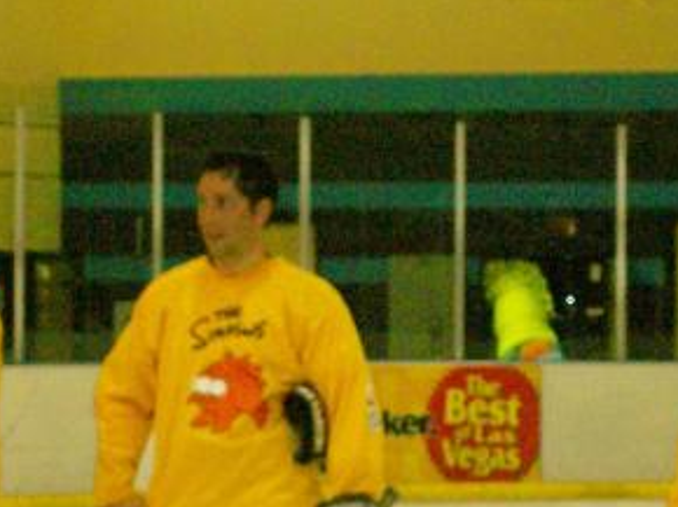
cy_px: 326
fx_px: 4658
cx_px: 243
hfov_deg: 8.3
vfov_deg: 6.2
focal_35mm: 238
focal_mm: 18
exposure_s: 1/125
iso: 140
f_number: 4.8
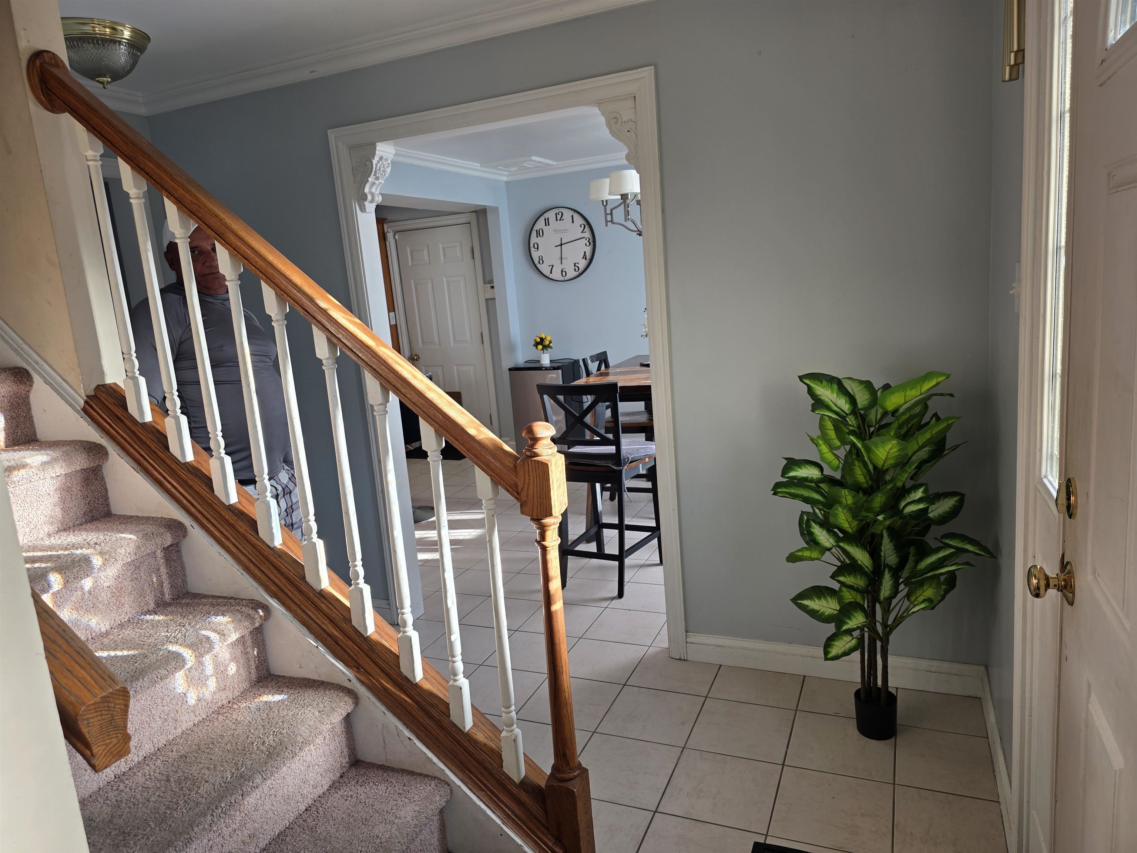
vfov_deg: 58.9
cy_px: 426
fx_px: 755
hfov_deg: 73.9
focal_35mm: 23
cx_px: 568
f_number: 1.7
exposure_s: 1/120
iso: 40
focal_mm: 6.3
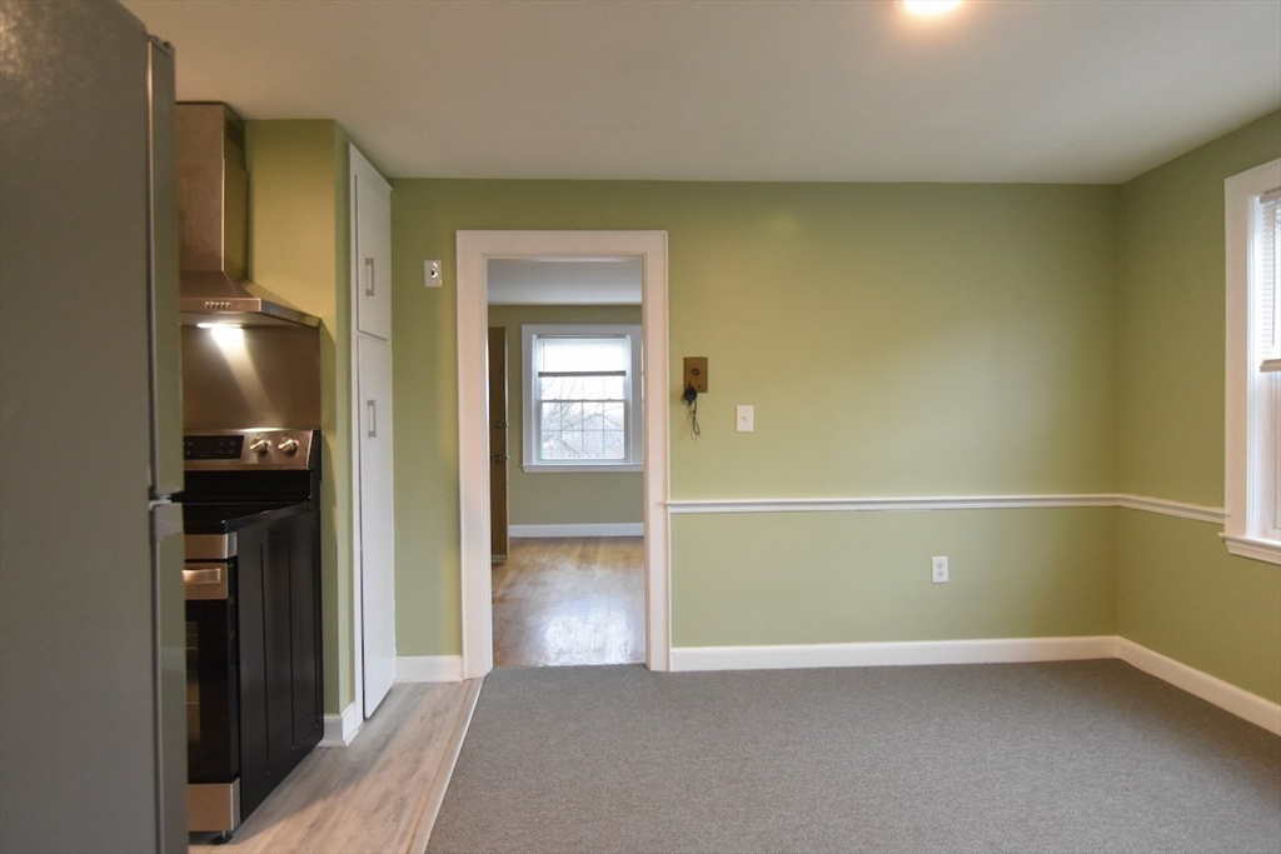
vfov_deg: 59.5
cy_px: 427
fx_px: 747
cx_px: 640
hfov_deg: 81.2
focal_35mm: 21
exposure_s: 1/60
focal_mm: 14
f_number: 4
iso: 1250
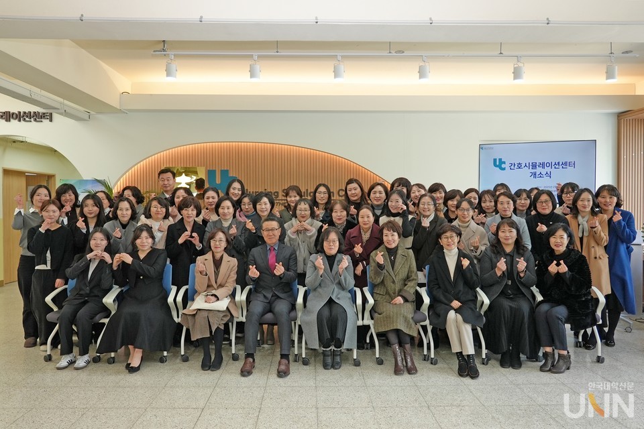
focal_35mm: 25
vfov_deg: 51.3
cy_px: 214
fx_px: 447
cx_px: 322
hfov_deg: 71.5
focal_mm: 25
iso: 800
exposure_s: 1/160
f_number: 4
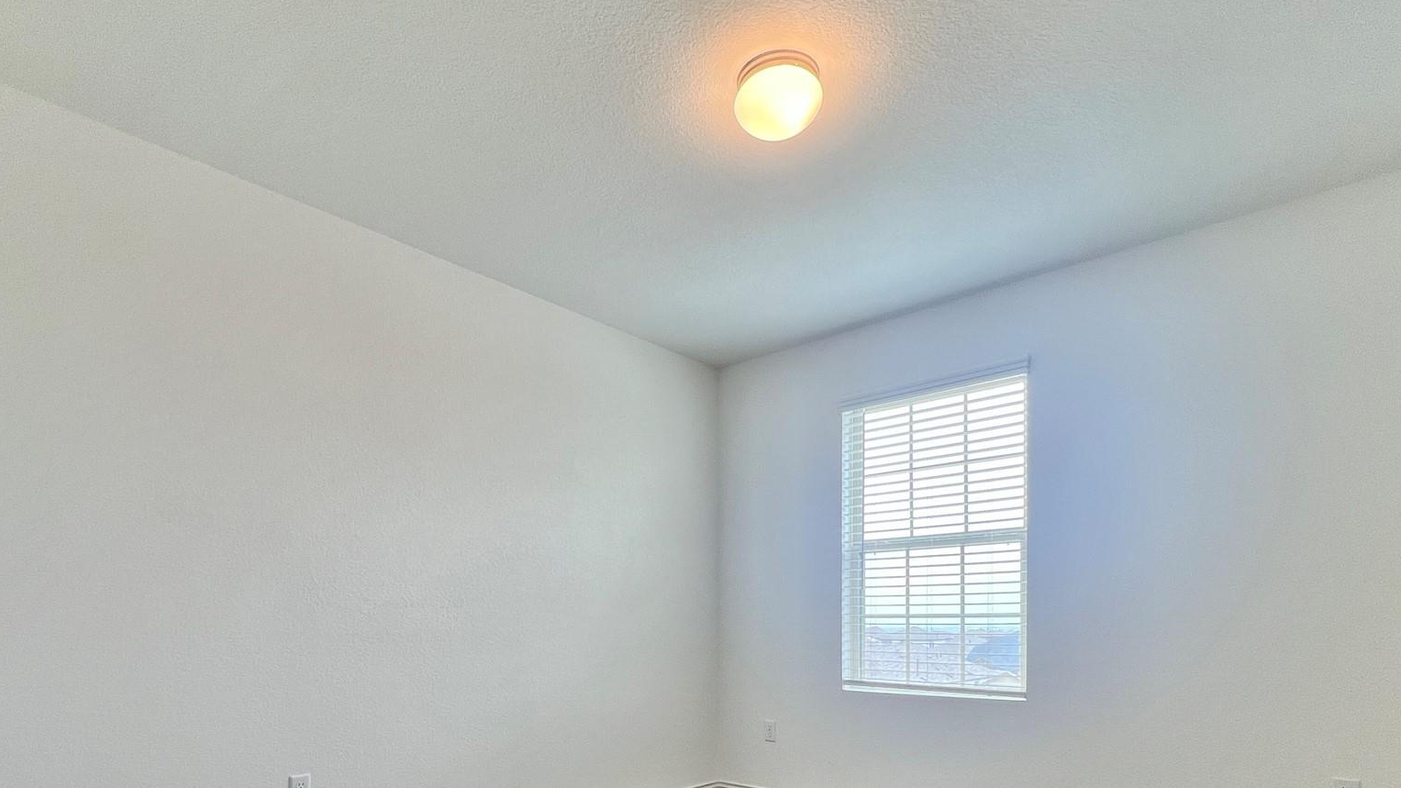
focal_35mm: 19
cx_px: 655
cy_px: 620
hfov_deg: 89.4
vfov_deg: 54.7
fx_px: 706
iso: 40
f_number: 1.8
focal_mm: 1.57
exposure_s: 1/120
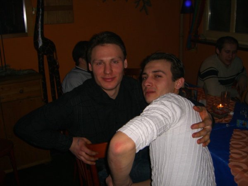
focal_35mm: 38
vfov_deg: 37.7
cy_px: 93
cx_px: 124
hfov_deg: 49.0
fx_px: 272
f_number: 2.8
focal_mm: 7.9
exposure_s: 1/60
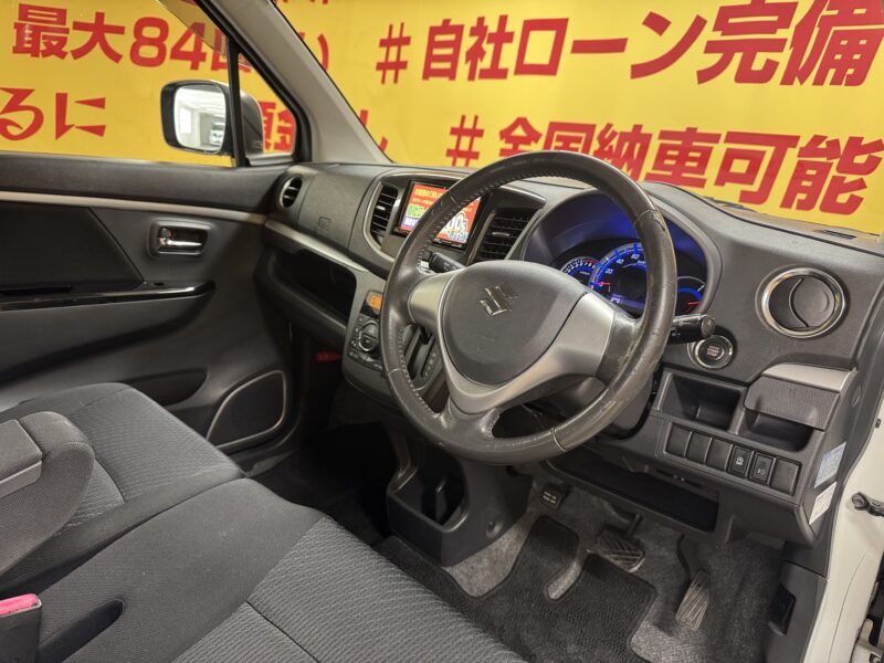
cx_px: 442
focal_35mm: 24
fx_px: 613
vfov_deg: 56.8
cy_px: 332
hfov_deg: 71.6
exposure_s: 1/50
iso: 250
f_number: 1.78
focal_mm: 6.76
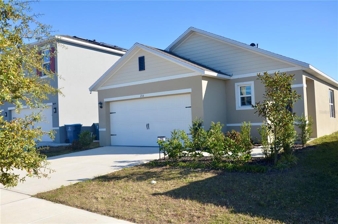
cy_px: 112
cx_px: 169
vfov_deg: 41.5
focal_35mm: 32
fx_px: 295
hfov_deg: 59.6
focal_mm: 21
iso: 140
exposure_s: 1/250
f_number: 8
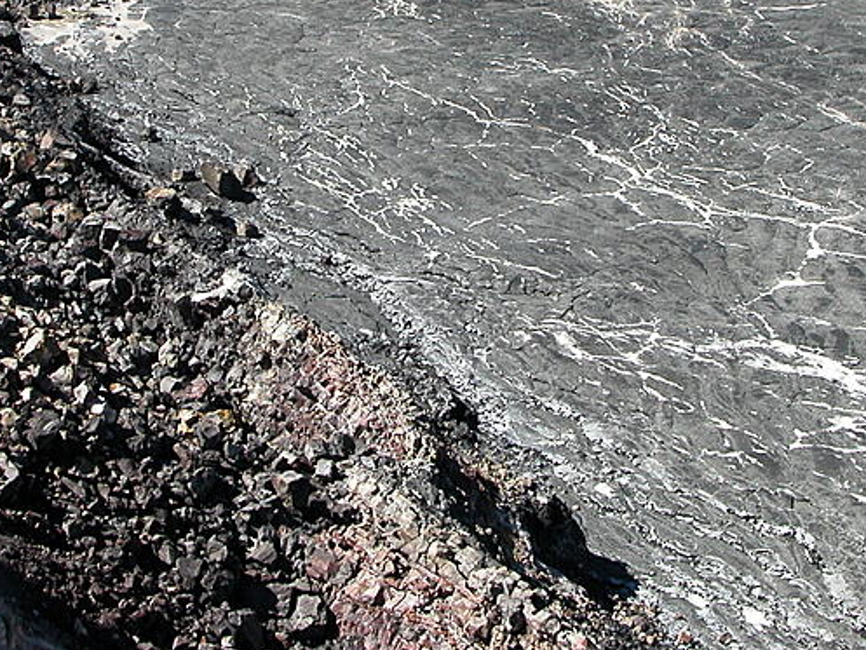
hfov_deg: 27.8
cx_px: 423
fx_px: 1752
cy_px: 129
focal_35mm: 70
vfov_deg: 20.8
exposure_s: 1/275
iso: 100
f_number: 6.3
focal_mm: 8.9
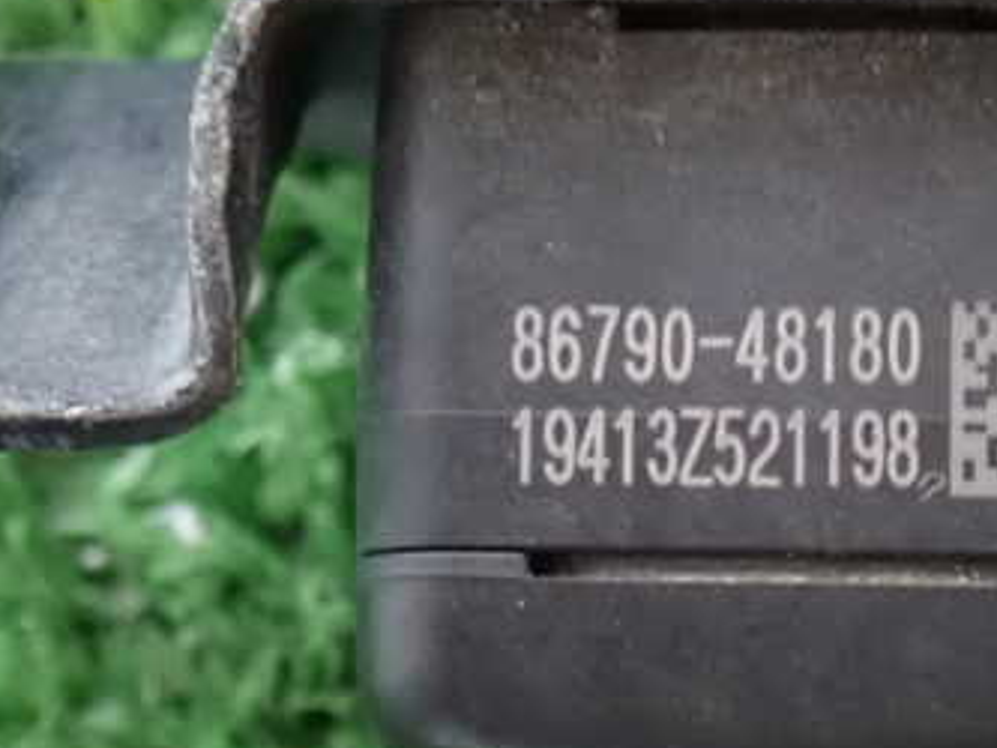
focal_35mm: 180
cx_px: 728
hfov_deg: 11.0
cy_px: 389
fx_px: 5186
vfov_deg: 8.3
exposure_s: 1/8
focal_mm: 18
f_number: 4.9
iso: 1600
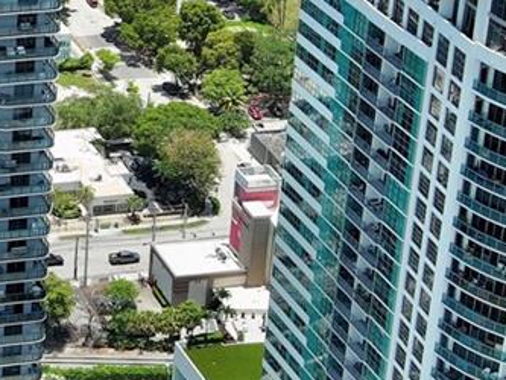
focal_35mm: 134
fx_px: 1959
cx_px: -140
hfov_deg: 14.2
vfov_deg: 11.0
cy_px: 55
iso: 101
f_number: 2.8
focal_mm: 10.57
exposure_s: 1/1300
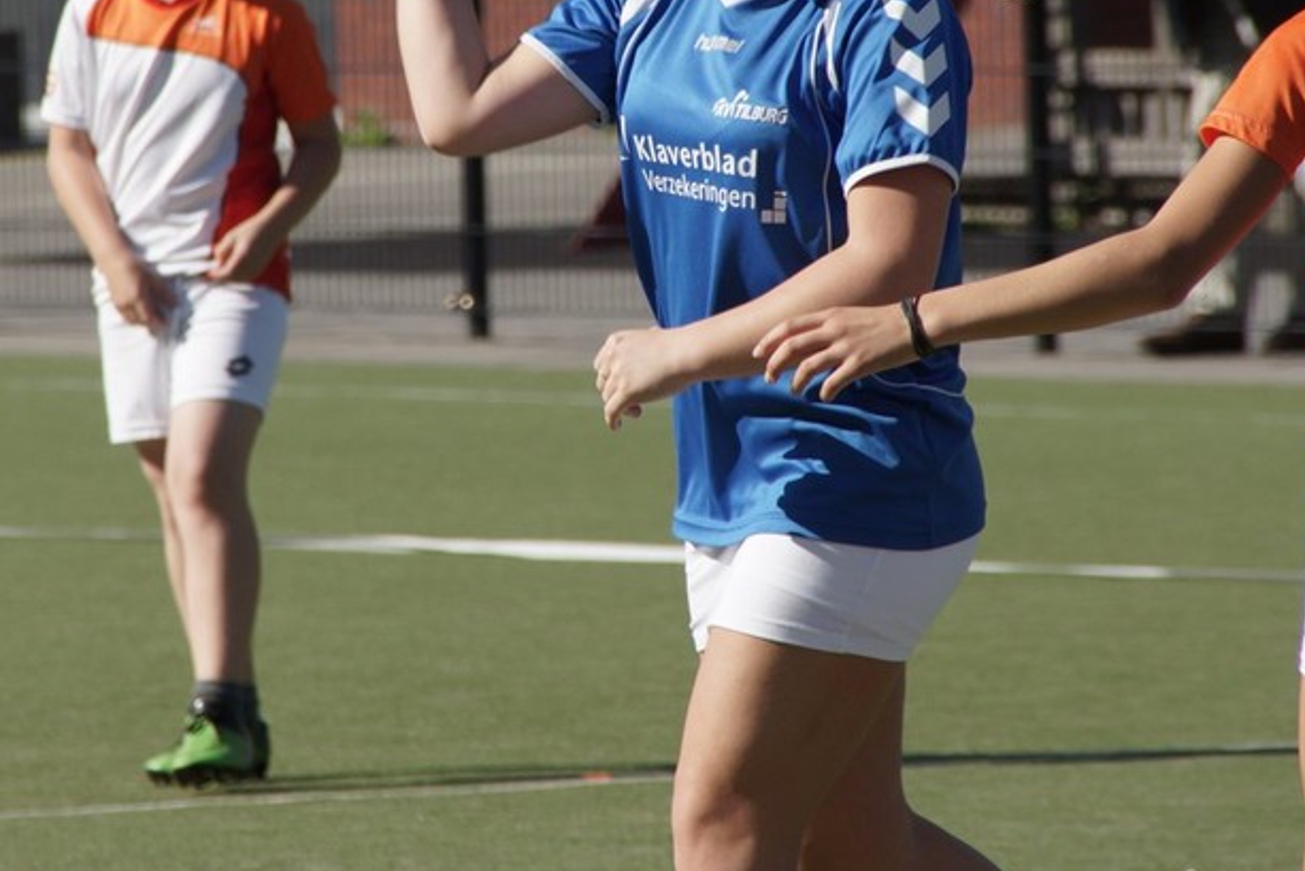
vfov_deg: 2.2
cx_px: 613
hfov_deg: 3.3
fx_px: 22696
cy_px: 158
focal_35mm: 626
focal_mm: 250
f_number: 9
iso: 200
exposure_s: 1/500
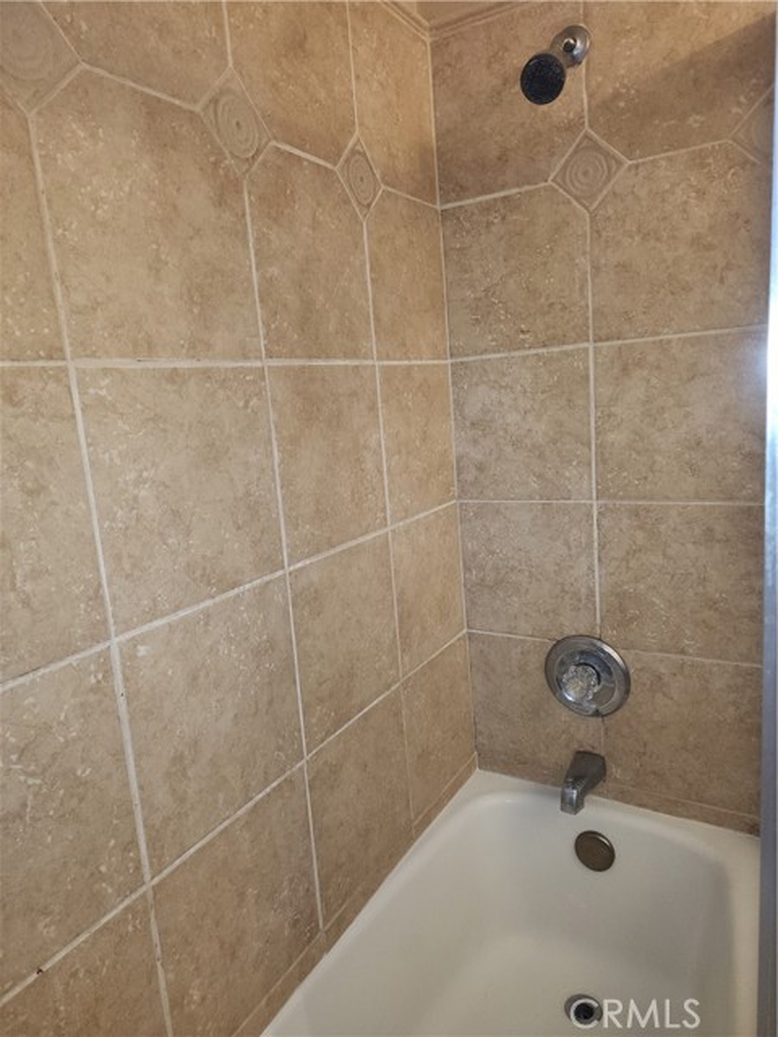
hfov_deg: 58.9
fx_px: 689
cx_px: 389
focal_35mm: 23
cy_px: 518
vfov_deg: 73.9
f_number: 1.8
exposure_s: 1/24
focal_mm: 6.4
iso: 100
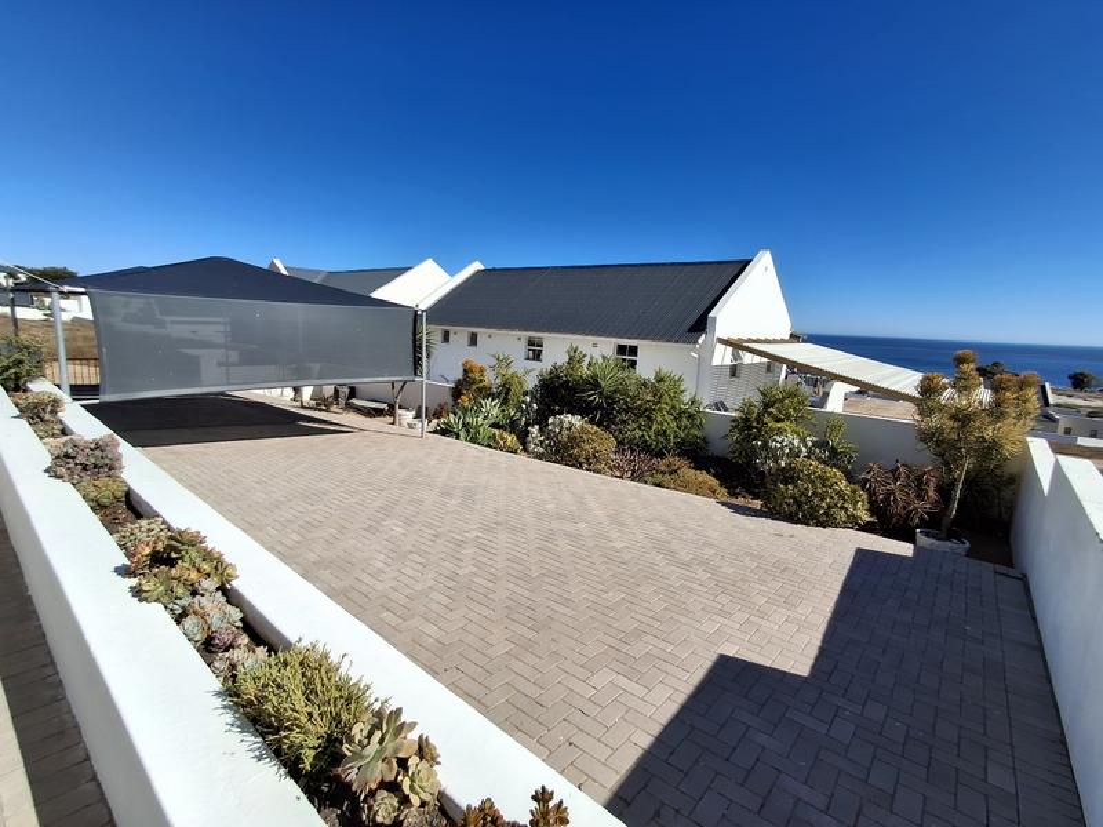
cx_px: 552
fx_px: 510
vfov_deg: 78.1
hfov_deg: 94.5
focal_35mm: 16
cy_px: 414
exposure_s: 1/2695
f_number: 2.2
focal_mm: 1.64
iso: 40
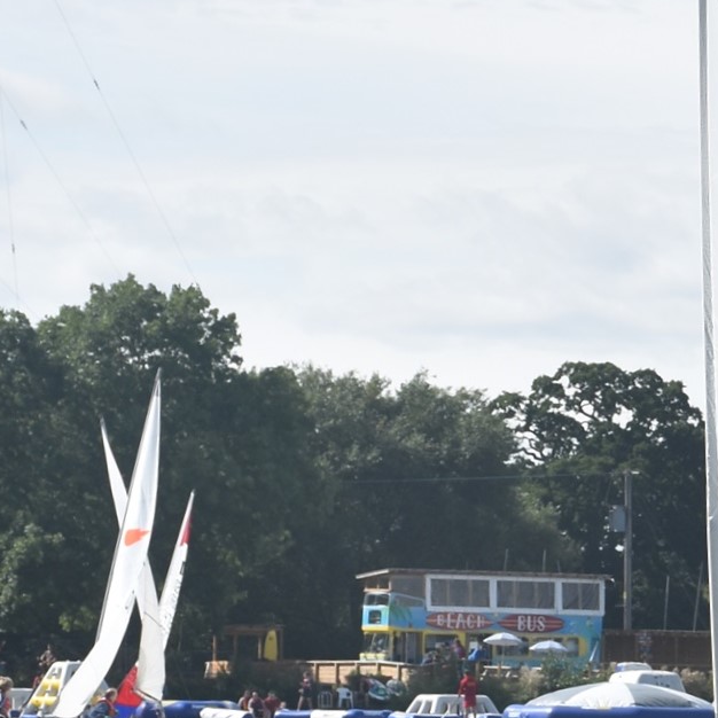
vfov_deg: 10.5
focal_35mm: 166
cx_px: 939
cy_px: 422
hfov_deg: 10.3
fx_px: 3895
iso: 125
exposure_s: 1/500
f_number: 8
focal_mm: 42
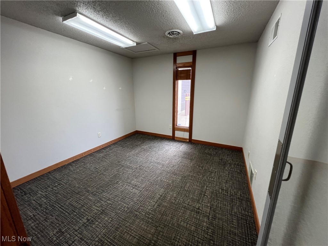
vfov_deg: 89.9
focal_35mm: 13
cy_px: 123
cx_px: 164
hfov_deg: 106.2
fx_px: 123
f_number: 1.8
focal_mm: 1.57
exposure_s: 1/120
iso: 200
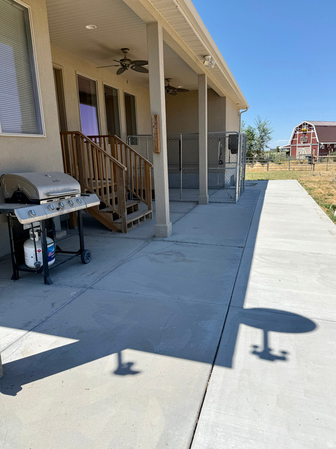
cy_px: 224
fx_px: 311
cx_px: 168
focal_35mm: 24
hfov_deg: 56.8
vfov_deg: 71.6
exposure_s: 1/4673
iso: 80
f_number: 1.78
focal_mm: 6.76
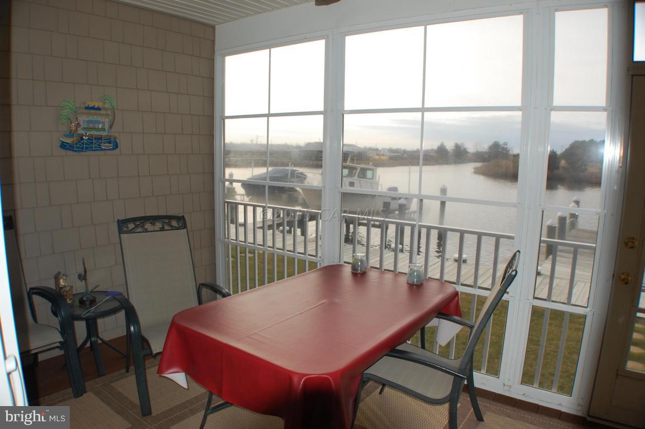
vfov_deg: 43.5
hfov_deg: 62.0
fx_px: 537
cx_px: 322
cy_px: 214
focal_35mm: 30
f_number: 5.6
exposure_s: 1/500
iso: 320
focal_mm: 20
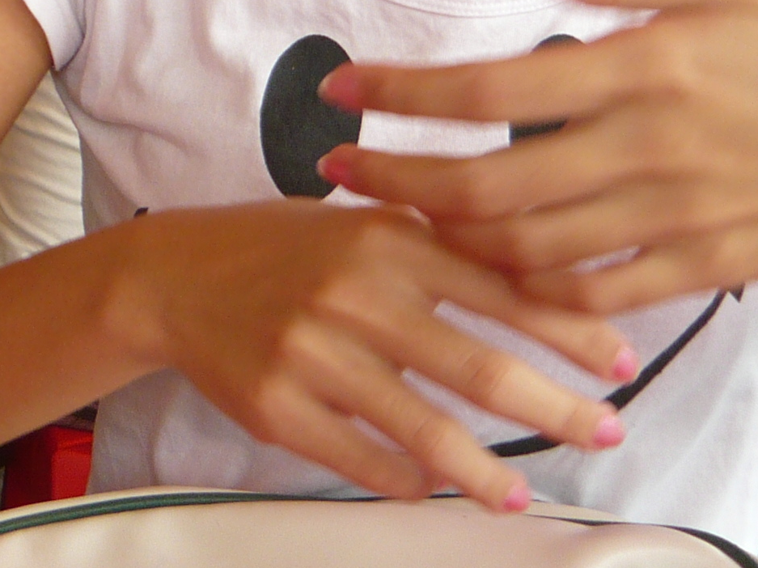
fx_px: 2517
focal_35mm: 115
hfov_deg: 16.3
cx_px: -208
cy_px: -127
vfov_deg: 12.5
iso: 100
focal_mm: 5.5
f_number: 2.8
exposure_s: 1/100
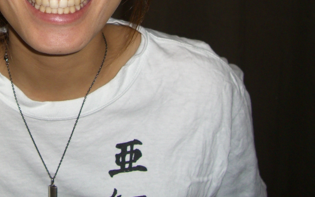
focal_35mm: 78
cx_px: 49
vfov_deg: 16.2
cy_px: -22
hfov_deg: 25.9
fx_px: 670
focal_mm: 7.9
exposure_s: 1/60
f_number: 2.8
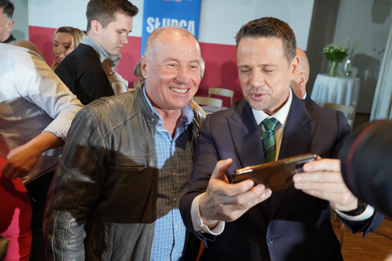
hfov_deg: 54.4
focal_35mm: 35
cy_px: 130
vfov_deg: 37.9
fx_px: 381
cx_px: 196
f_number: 5.6
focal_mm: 35
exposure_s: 1/100
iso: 1250
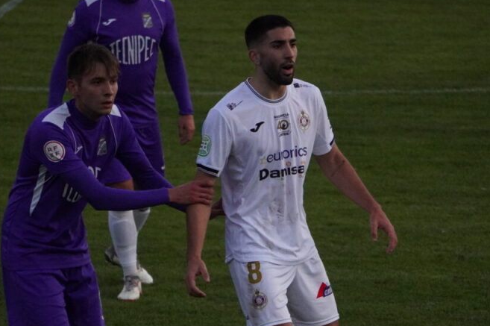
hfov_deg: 5.4
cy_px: 216
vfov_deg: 3.6
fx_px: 5155
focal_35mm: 379
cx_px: 242
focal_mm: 162
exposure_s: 1/2500
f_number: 6.3
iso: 6400
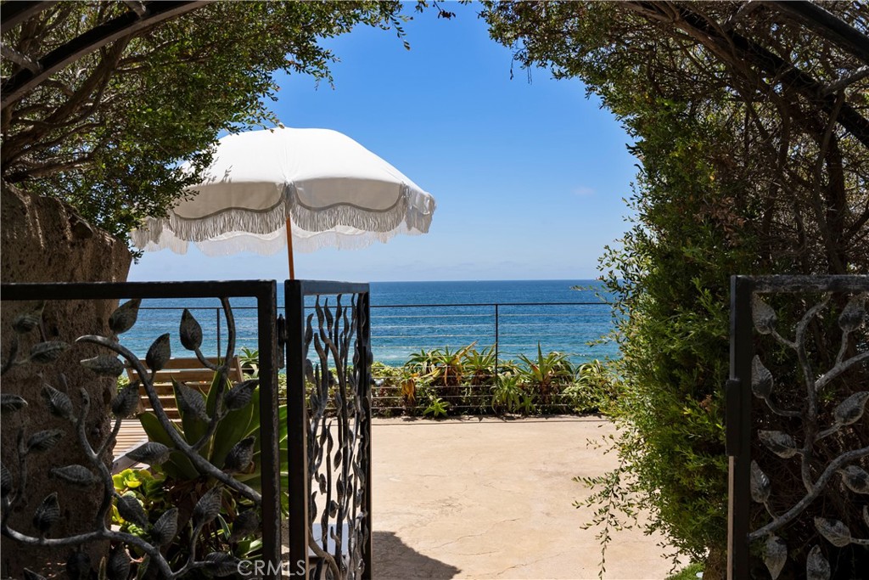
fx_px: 724
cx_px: 434
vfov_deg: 43.6
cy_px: 290
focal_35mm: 30
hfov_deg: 61.9
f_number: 8
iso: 100
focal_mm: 30
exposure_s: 1/500
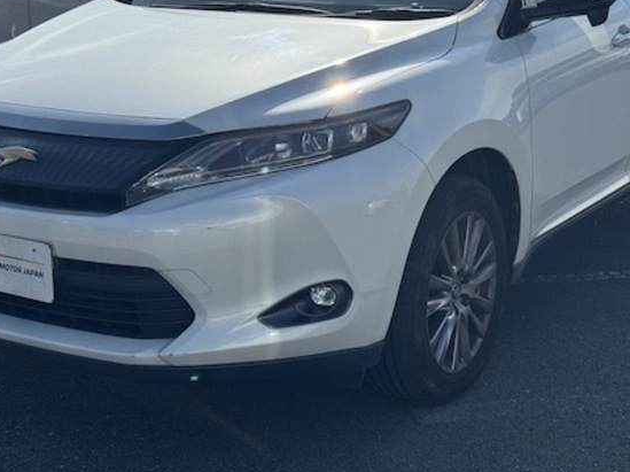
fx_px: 1273
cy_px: 131
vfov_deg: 20.9
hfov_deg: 27.8
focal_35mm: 70
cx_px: 318
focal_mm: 6.76
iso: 64
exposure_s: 1/7092
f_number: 1.78
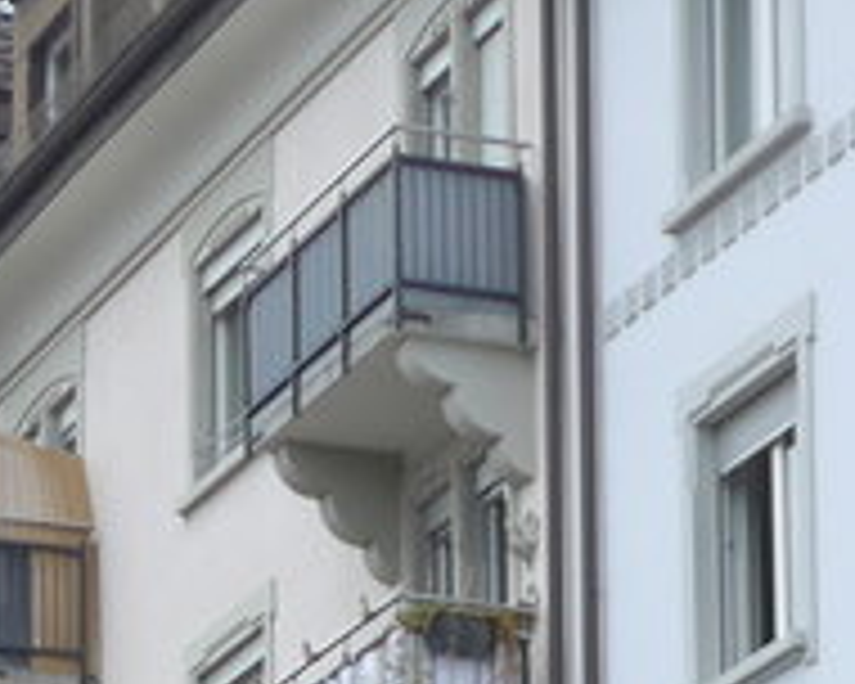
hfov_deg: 7.6
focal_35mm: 253
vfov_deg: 5.8
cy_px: 1836
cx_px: 626
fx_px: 6402
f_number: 2.8
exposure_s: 1/320
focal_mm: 8.4
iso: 80
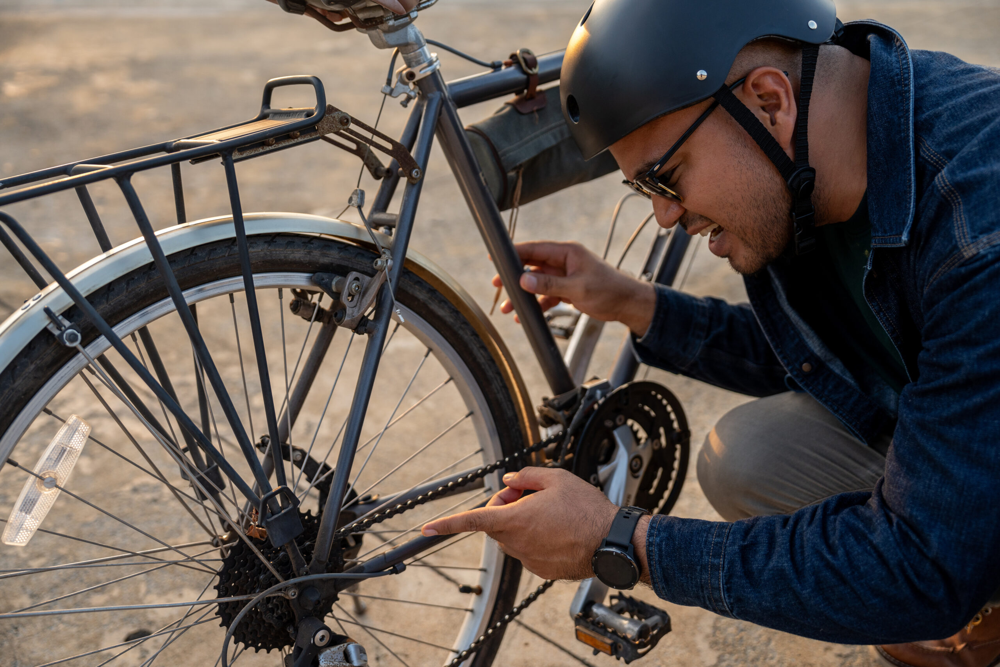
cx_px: 500
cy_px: 334
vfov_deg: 35.9
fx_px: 1028
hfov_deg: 51.9
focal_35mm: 37
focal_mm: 37
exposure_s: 1/500
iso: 400
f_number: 2.8
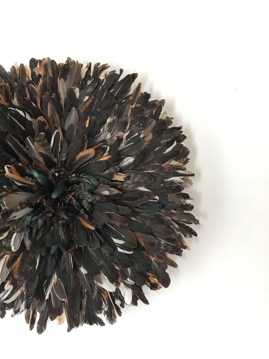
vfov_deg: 38.1
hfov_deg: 28.4
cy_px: 157
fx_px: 518
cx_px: 51
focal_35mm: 50
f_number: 2.2
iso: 64
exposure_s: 1/17
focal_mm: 4.15
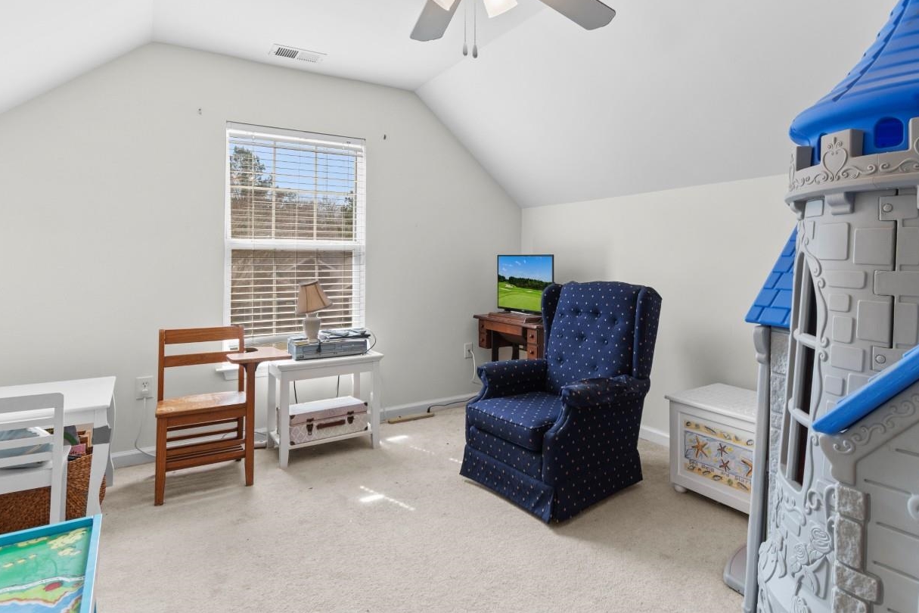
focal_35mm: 20
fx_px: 511
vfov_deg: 61.5
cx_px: 525
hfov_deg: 83.5
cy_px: 254
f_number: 4.5
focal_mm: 10
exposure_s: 1/20
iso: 100
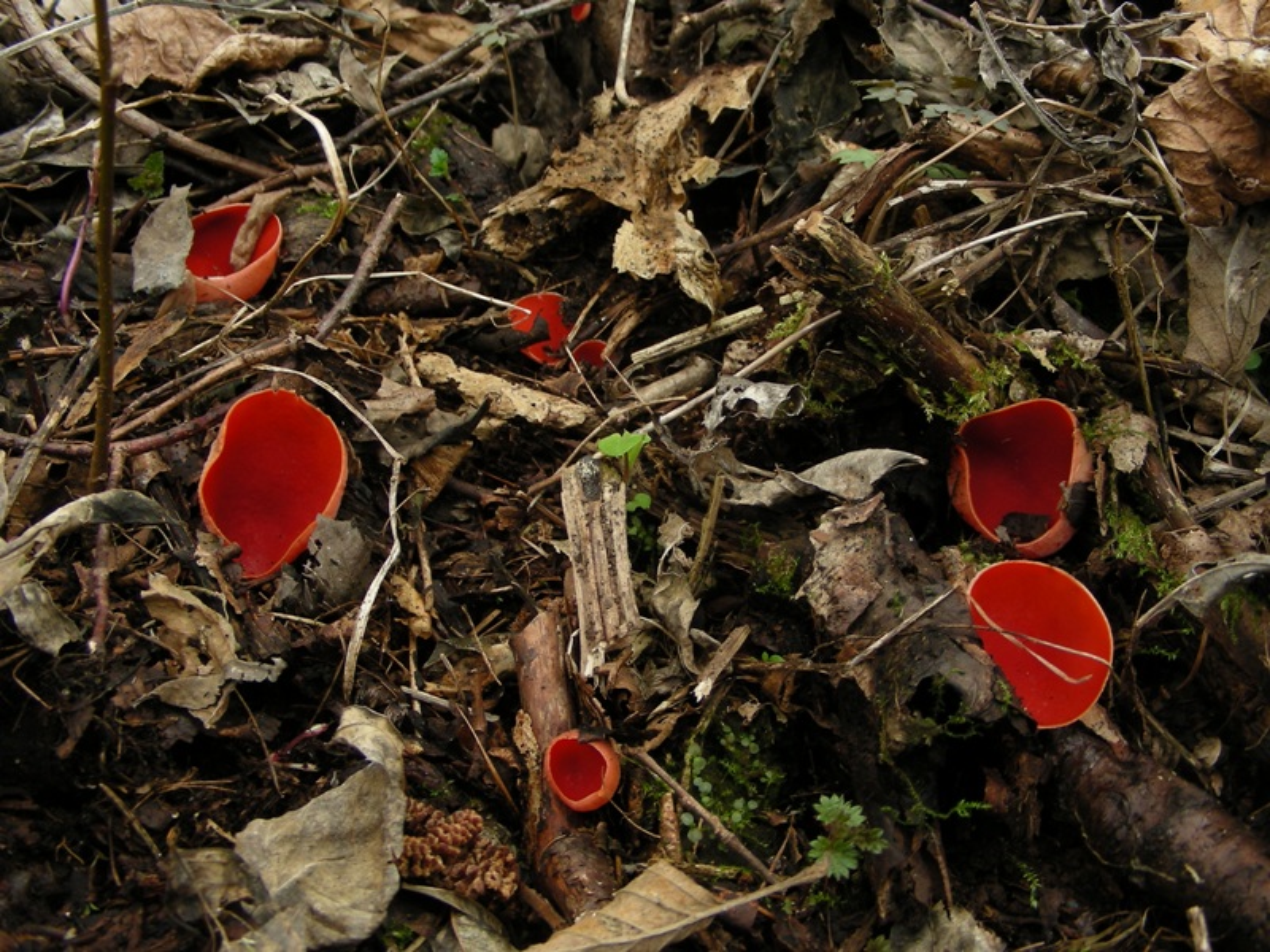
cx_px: 635
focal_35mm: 41
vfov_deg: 35.1
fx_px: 1504
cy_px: 476
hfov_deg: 45.8
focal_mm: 6.8
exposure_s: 1/84.8
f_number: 3.5
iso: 50
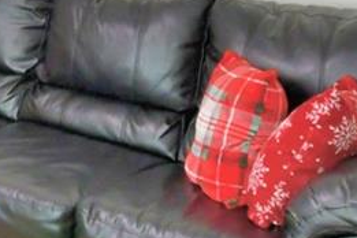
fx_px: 912
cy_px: -78
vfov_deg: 14.2
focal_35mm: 92
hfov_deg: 20.3
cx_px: -103
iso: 400
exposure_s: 1/40
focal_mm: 10
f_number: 4.5
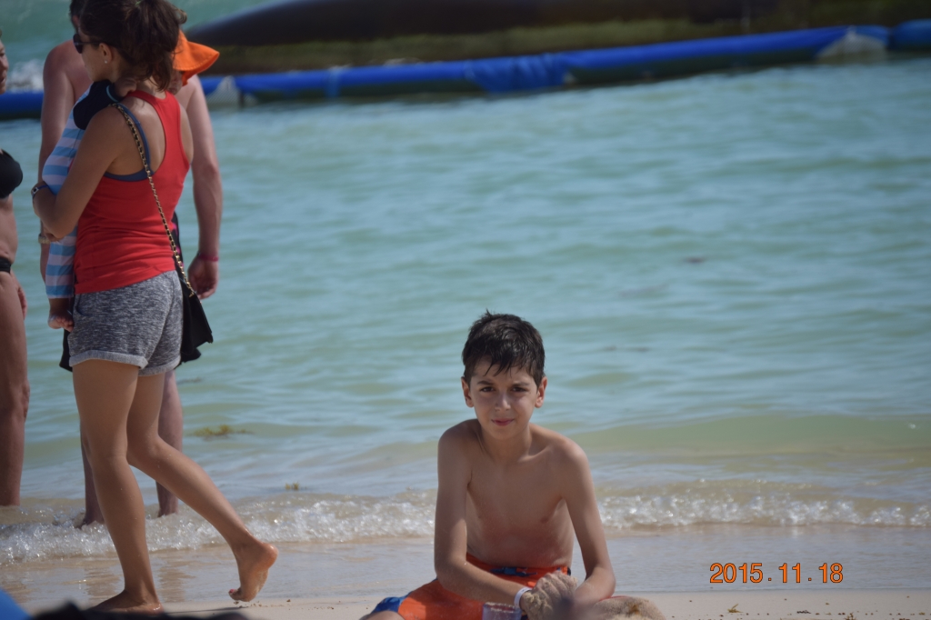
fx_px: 6010
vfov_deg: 5.9
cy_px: 310
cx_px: 466
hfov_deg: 8.9
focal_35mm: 232
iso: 200
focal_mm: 155
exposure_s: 1/1000
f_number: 5.3
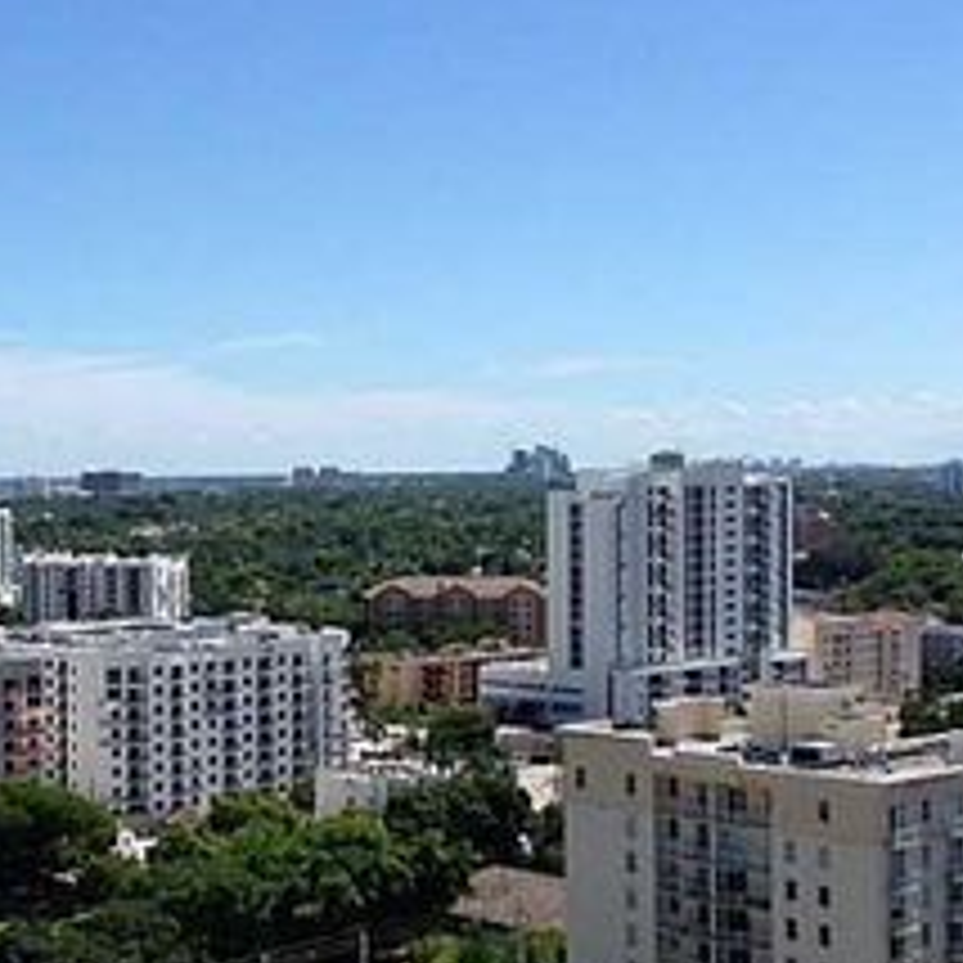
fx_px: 2140
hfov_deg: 24.5
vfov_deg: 25.3
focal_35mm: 68
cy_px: 542
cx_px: 72
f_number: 2.4
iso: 50
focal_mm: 4.12
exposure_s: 1/1808
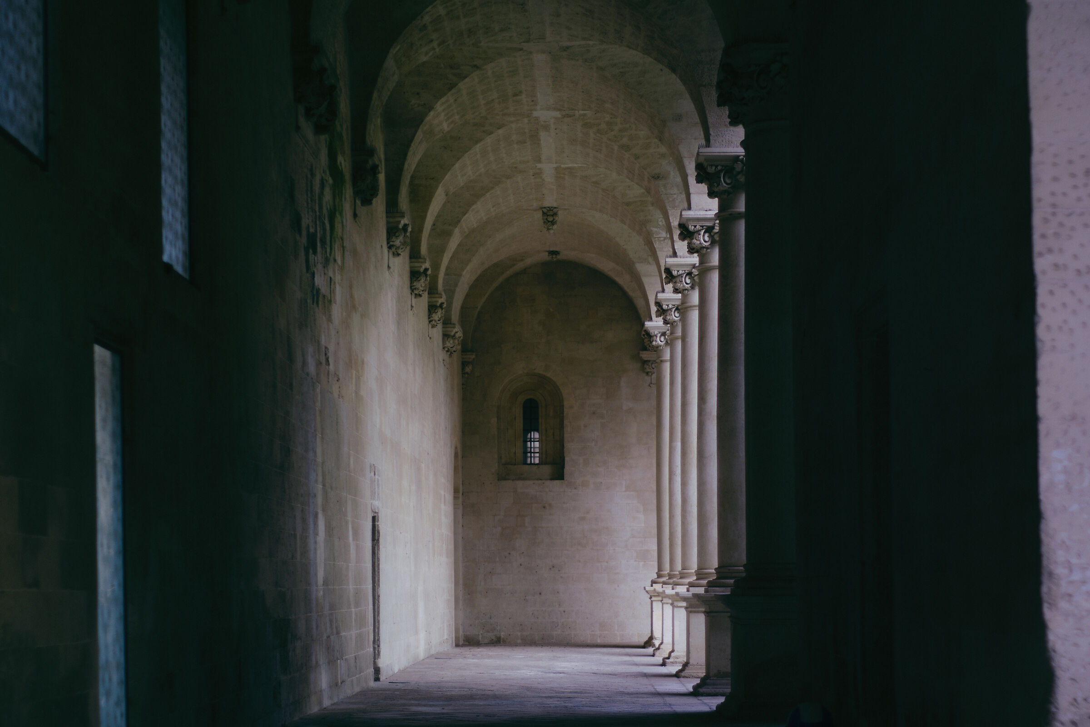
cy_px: 364
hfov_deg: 27.0
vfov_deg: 18.2
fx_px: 2271
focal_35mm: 75
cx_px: 545
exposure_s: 1/640
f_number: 1.7
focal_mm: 50
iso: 200
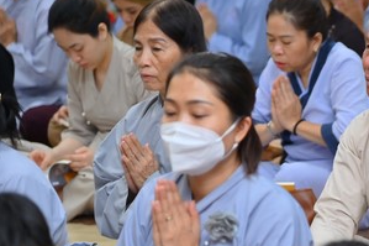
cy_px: 191
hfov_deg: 7.8
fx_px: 2674
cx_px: 396
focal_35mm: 261
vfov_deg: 5.3
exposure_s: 1/60
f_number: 4
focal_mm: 120
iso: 1000
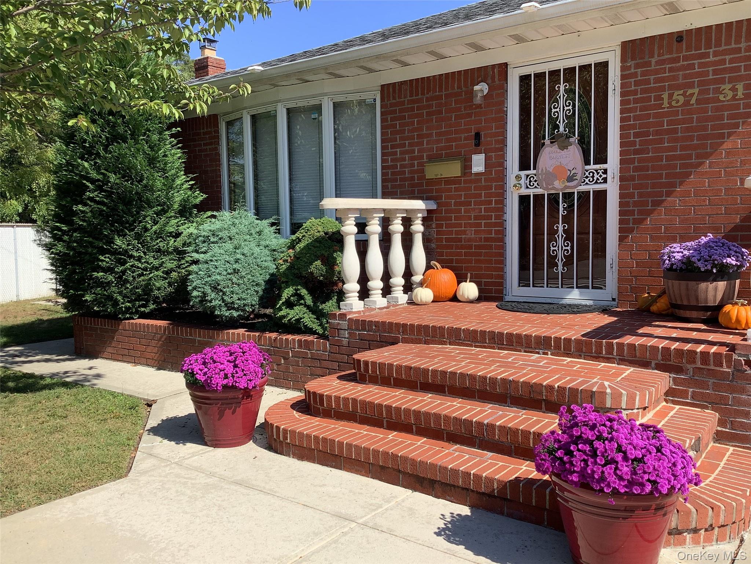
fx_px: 673
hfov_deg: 58.4
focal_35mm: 31
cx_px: 376
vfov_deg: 45.4
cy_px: 282
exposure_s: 1/916
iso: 25
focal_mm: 3.3
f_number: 2.4
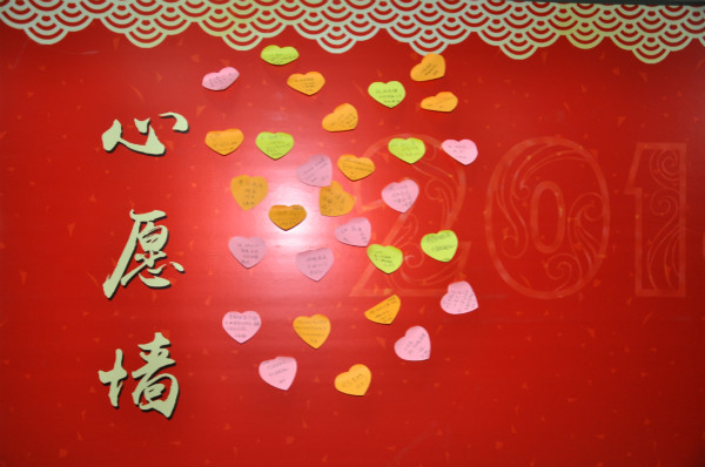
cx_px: 352
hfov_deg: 53.2
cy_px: 234
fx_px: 704
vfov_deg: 36.8
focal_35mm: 36
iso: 800
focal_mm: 24
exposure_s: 1/60
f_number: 3.8
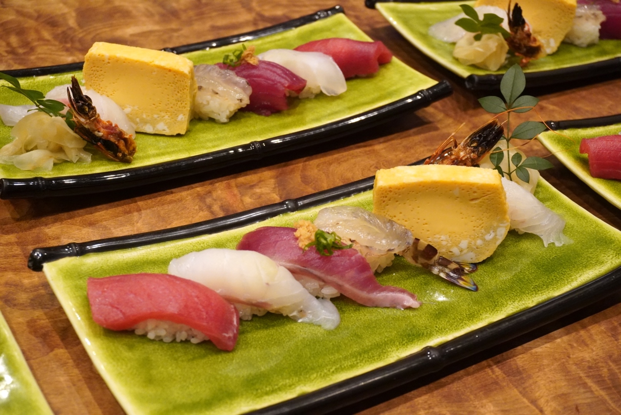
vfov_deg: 25.8
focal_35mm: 52
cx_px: 310
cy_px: 208
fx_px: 906
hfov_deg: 37.8
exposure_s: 1/60
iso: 4000
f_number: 6.3
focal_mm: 35
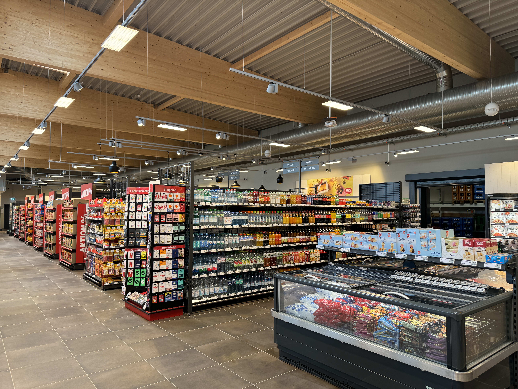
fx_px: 359
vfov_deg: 56.8
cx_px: 259
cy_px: 194
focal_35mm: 24
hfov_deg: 71.6
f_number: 1.78
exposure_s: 1/100
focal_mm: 6.86
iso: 100
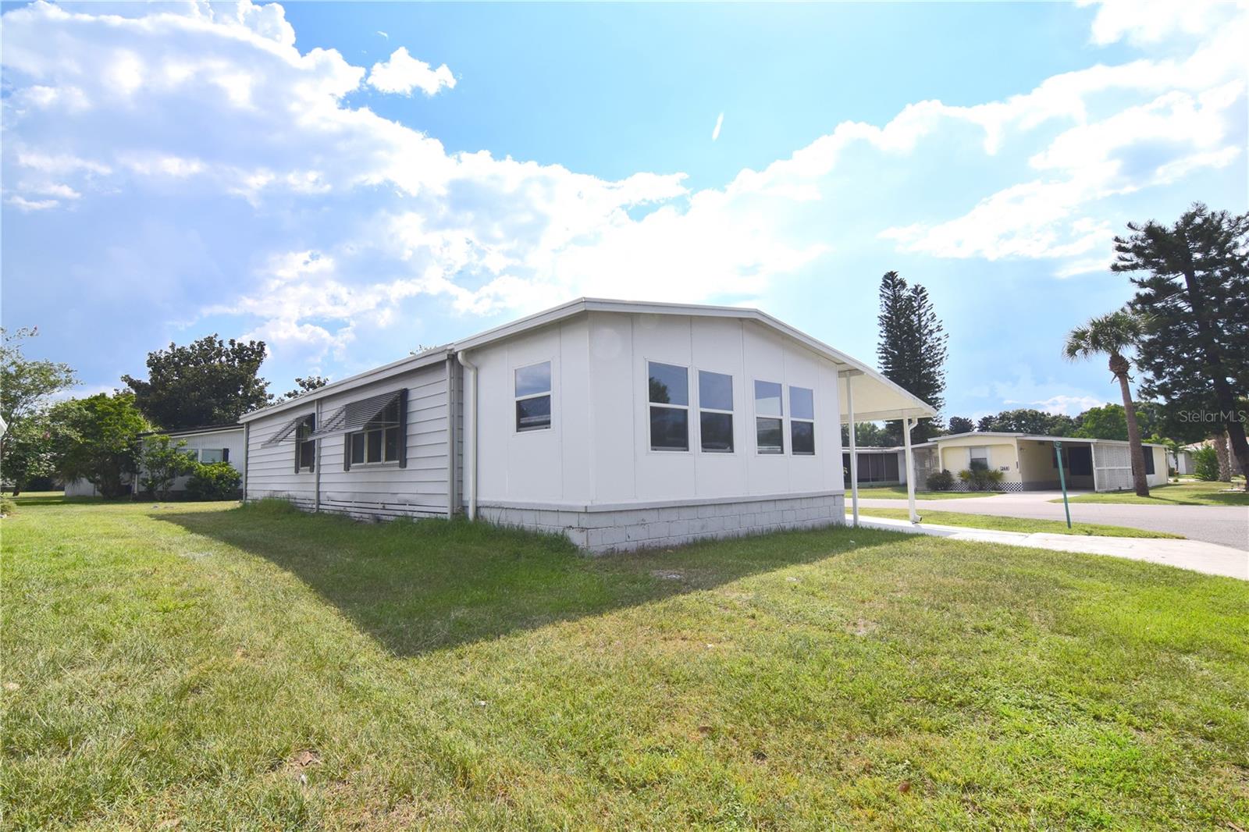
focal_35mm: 16
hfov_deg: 95.0
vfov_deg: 72.0
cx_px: 624
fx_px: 572
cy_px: 416
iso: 200
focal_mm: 11
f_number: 11
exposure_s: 1/500
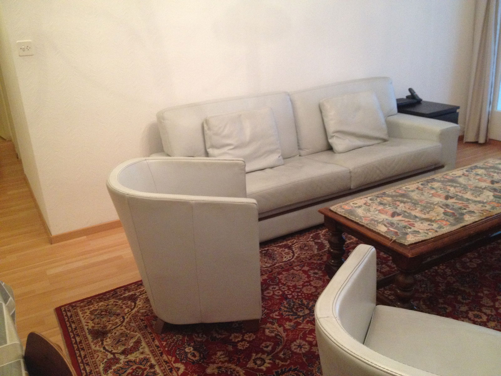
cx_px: 250
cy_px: 188
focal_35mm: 35
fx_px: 507
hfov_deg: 52.6
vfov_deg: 40.7
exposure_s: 1/20
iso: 320
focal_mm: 4.28
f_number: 2.4
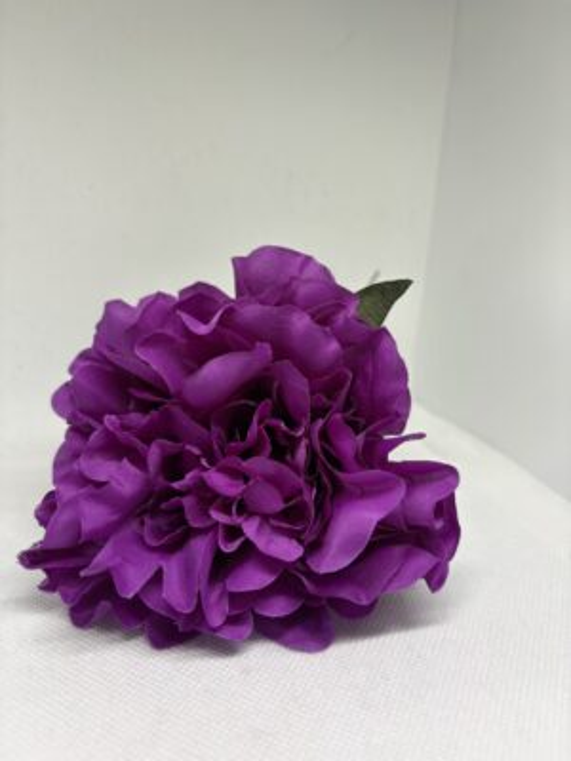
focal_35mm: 26
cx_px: 286
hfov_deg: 53.1
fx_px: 572
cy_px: 380
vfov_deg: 67.3
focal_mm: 5.96
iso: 32
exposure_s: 1/100
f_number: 1.6
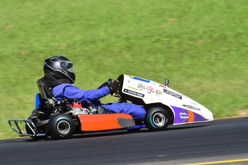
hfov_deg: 3.3
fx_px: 4341
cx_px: 124
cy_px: 82
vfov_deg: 2.2
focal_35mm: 630
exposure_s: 1/640
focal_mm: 420
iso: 500
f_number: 11
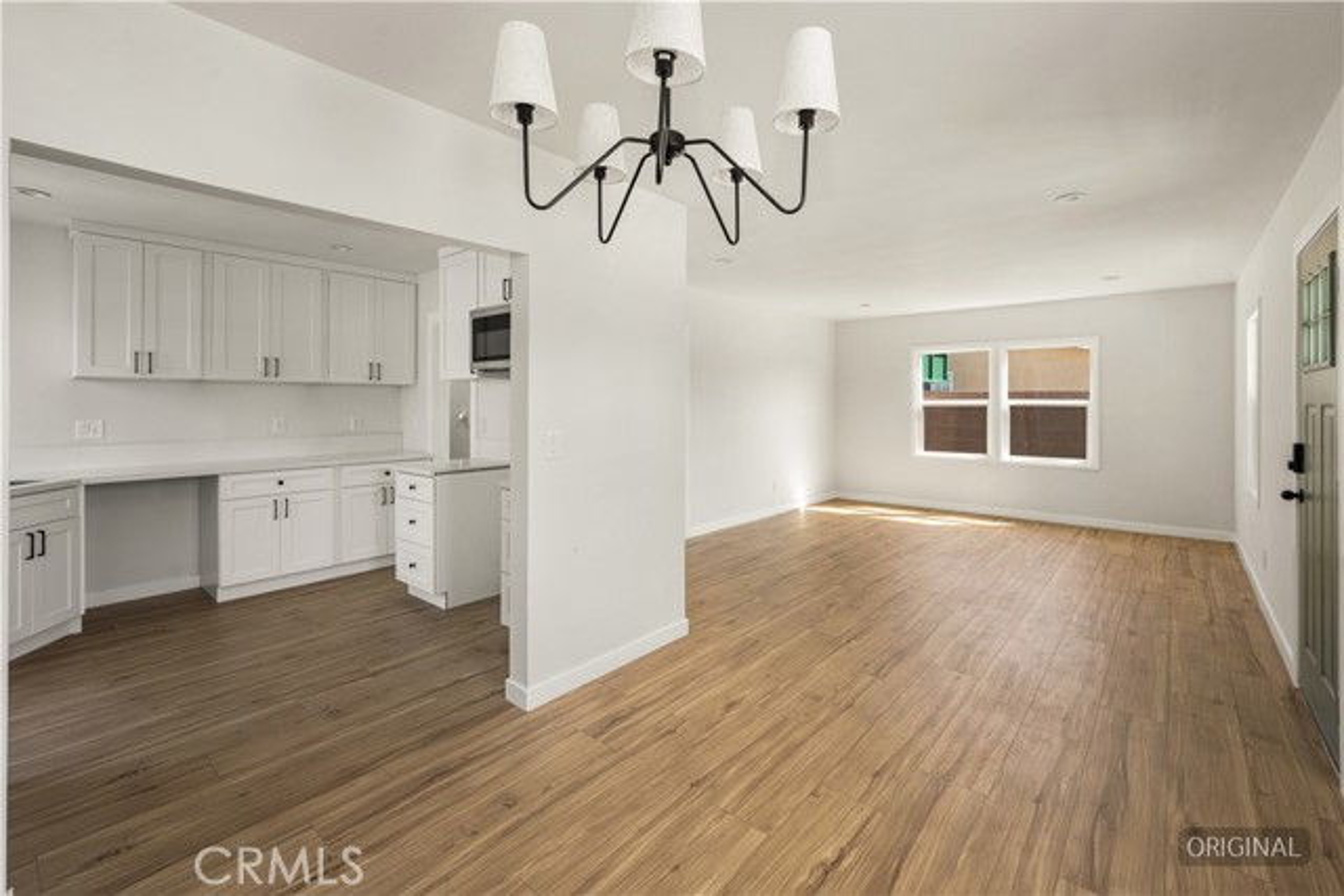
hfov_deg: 104.2
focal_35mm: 14
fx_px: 523
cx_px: 672
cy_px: 448
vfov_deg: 81.2
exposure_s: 1/20
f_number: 8
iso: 100
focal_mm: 14
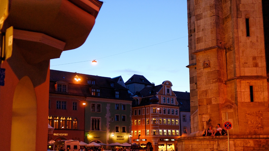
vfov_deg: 24.9
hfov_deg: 42.9
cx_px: 135
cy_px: 90
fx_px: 342
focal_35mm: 48
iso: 400
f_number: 1.4
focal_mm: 30
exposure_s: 1/60
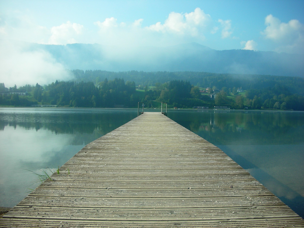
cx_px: 152
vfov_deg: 40.7
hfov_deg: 52.6
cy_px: 114
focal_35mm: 35
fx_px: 307
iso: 50
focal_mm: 5.8
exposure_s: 1/69.3
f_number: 8.5
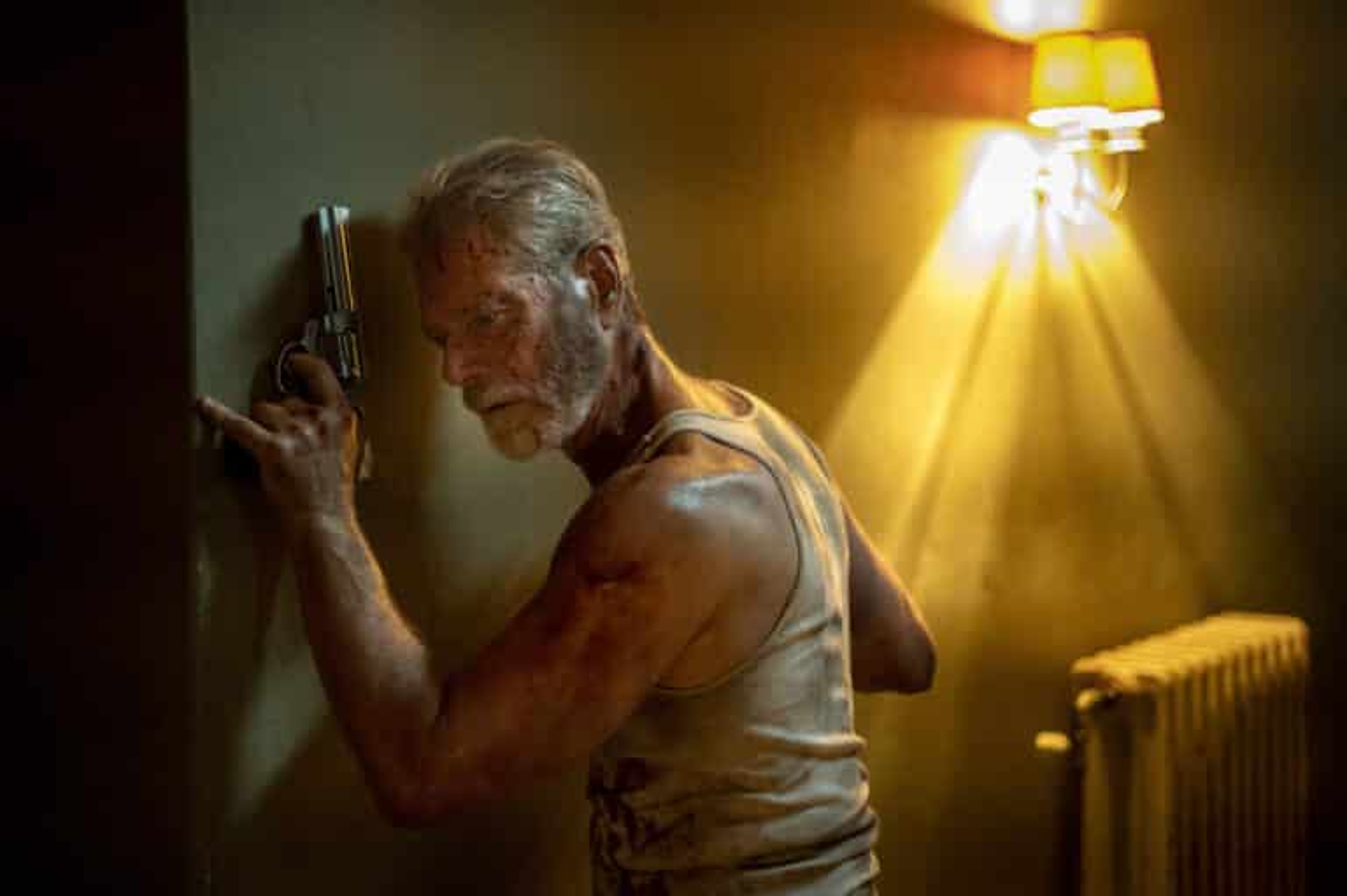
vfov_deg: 27.0
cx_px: 674
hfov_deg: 39.6
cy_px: 448
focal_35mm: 50
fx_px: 1870
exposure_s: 1/200
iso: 6400
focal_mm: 50
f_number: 1.4
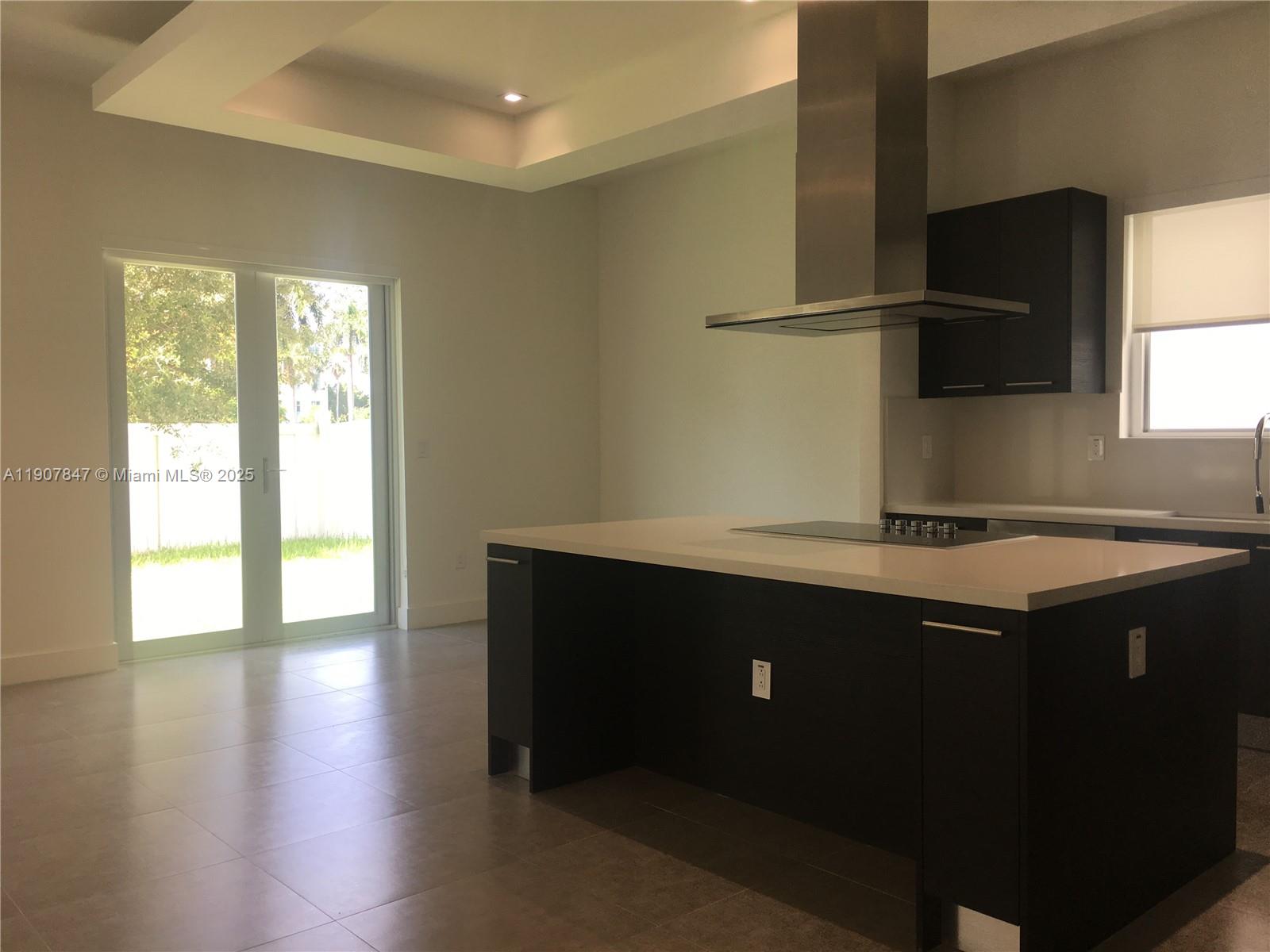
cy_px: 476
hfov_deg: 61.7
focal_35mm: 29
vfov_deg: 48.2
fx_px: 1064
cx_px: 635
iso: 25
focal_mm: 4.15
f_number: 2.2
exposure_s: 1/40
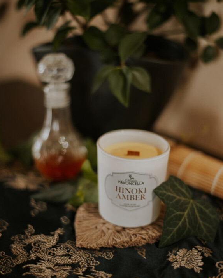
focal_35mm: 57
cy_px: 153
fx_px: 470
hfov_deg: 26.7
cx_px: 111
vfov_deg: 33.0
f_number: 1.8
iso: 250
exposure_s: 1/80
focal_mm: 50
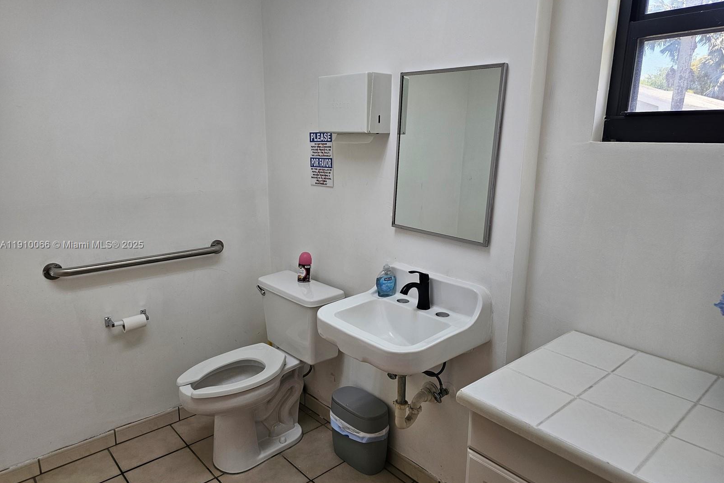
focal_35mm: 24
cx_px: 361
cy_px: 245
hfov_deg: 73.7
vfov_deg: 53.1
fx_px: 483
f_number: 1.7
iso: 100
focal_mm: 6.3
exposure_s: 1/120
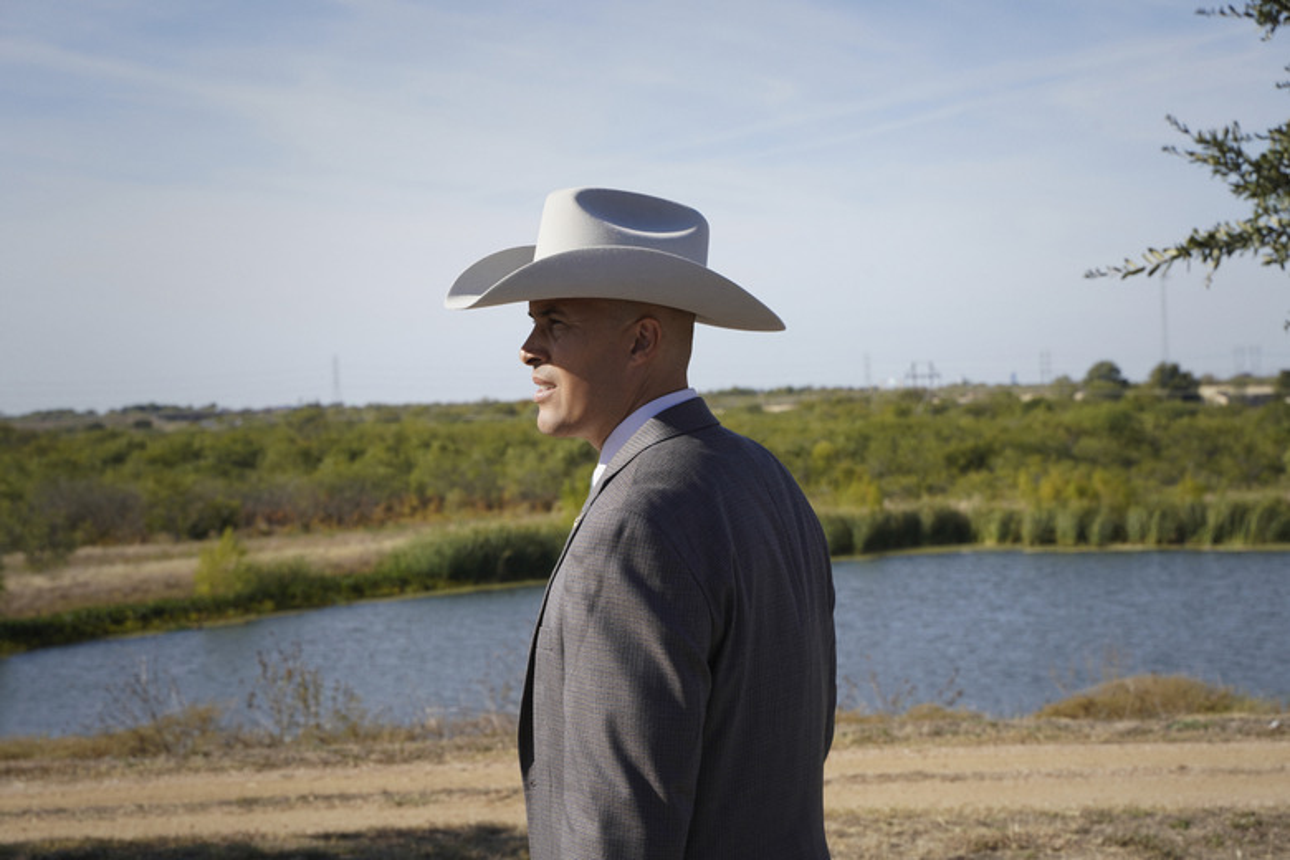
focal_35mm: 75
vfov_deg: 18.2
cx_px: 645
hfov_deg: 27.0
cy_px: 430
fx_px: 2687
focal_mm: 75
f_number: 9
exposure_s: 1/250
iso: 125
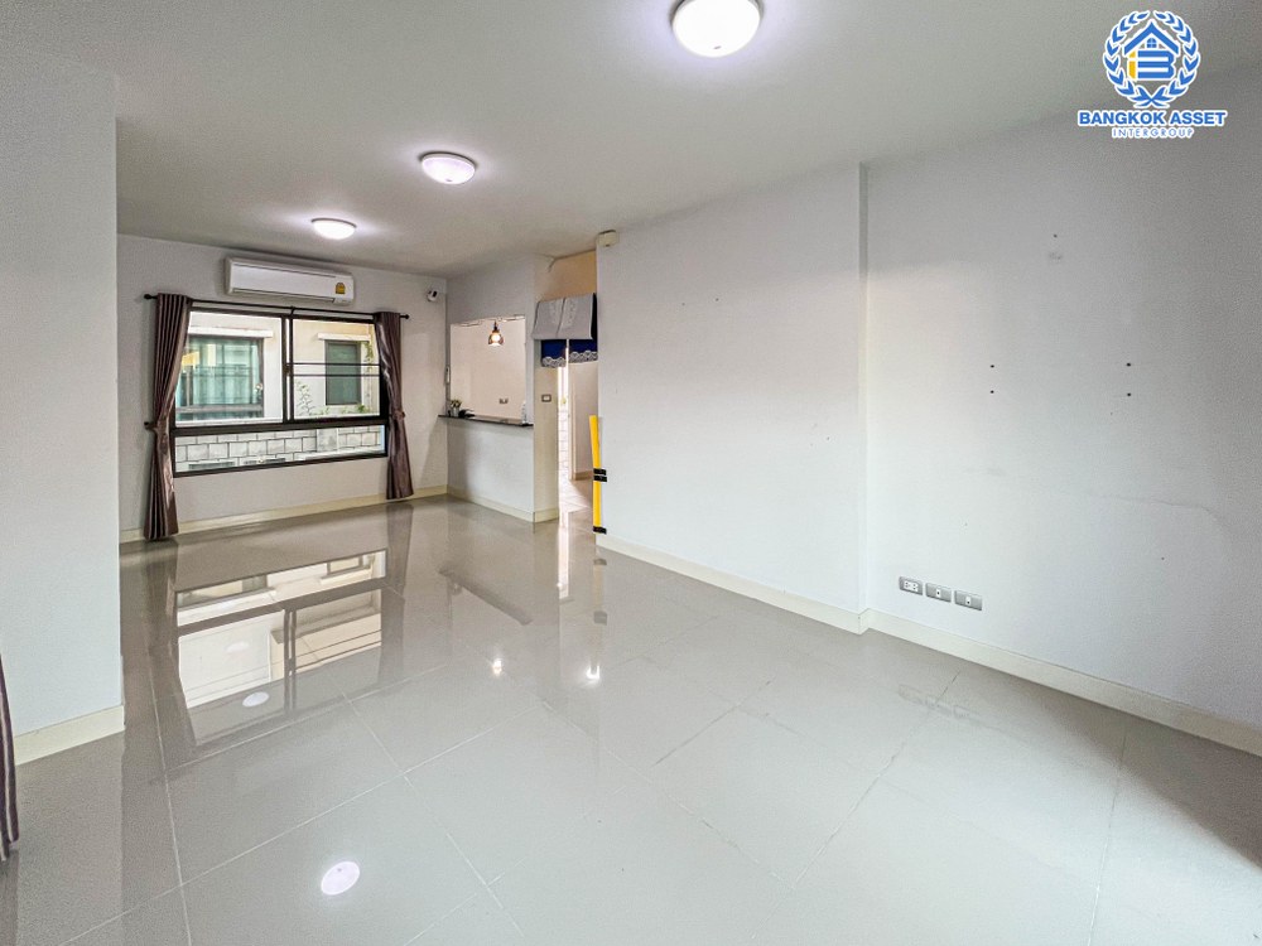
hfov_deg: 106.2
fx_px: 474
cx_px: 631
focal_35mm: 13
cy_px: 473
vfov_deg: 89.9
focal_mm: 1.57
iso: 160
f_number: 1.8
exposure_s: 1/100
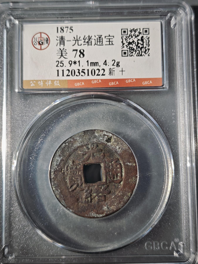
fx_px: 381
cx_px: 99
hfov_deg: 29.1
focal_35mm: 50
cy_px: 132
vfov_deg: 38.2
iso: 50
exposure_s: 1/100
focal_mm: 5.85
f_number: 1.63
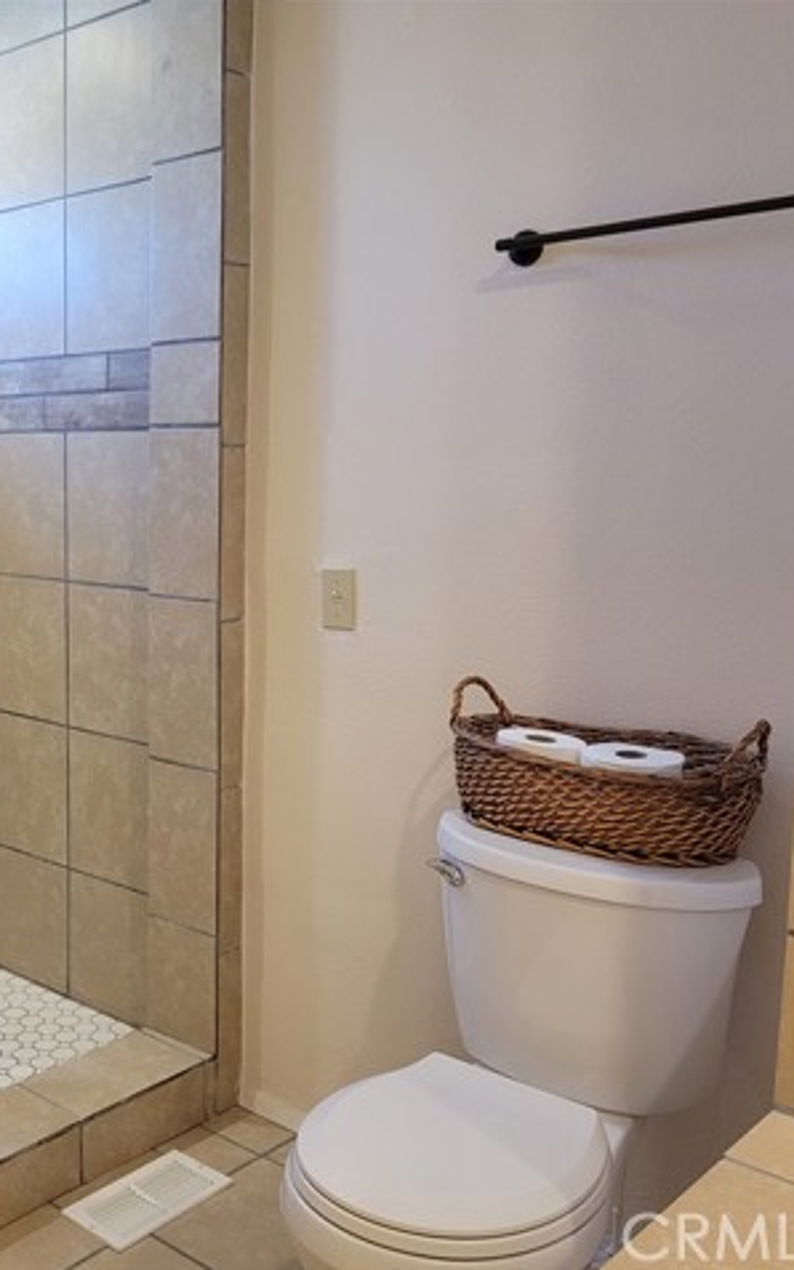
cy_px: 636
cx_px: 93
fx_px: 1281
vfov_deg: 52.8
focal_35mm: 37
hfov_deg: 32.8
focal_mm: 5.4
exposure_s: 1/120
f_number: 1.8
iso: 320
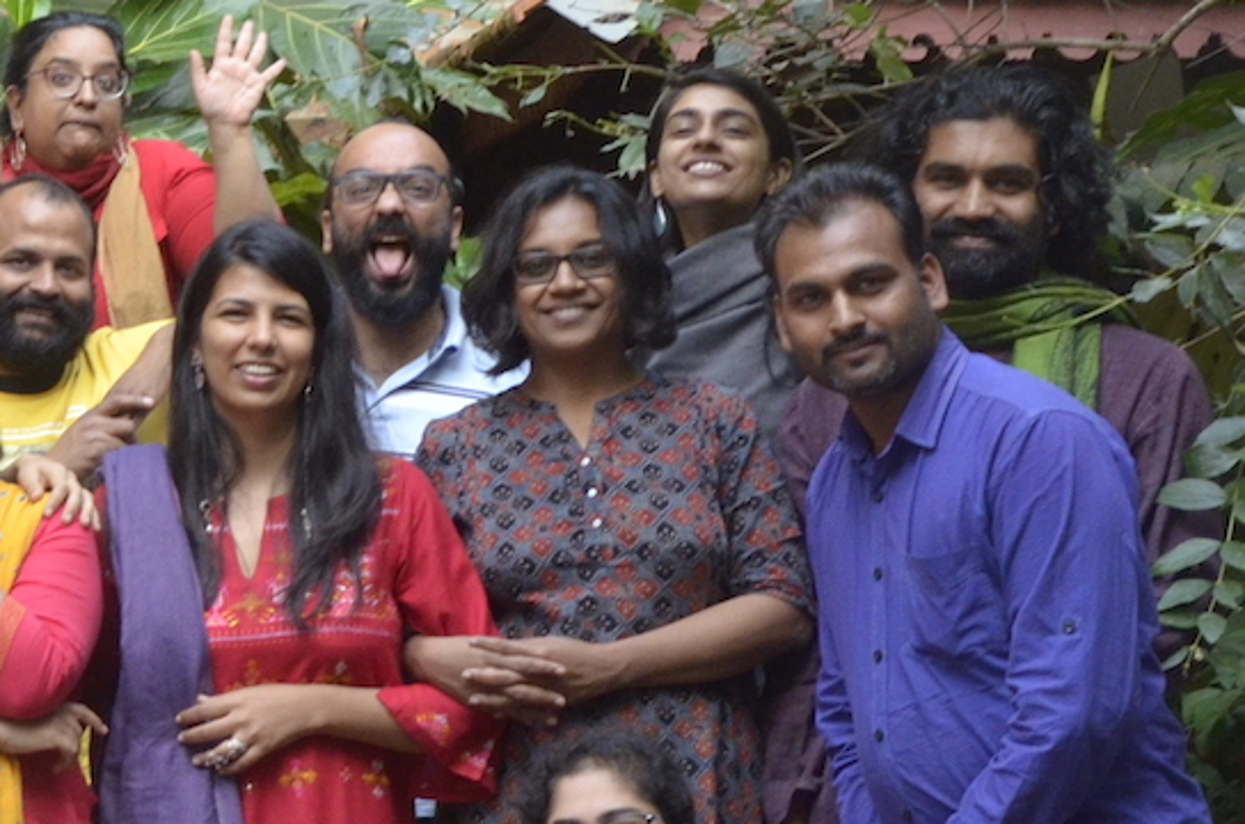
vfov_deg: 9.2
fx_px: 5141
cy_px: 581
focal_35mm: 149
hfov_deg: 13.5
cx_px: -153
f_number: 5.6
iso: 800
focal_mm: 30
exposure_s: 1/125
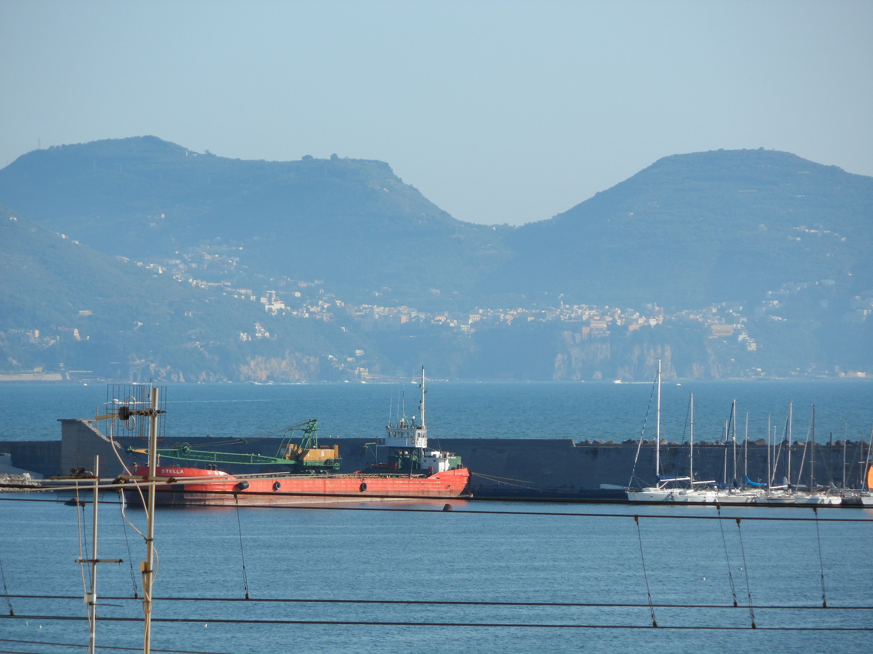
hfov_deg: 7.6
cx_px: 436
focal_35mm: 261
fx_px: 6582
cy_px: 327
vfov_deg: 5.7
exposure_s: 1/350
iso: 80
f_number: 5.6
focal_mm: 48.5
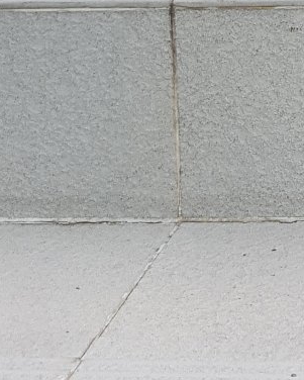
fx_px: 1214
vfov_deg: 16.8
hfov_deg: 12.9
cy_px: -104
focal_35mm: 108
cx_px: 555
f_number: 1.7
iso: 50
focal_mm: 4.2
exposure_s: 1/474
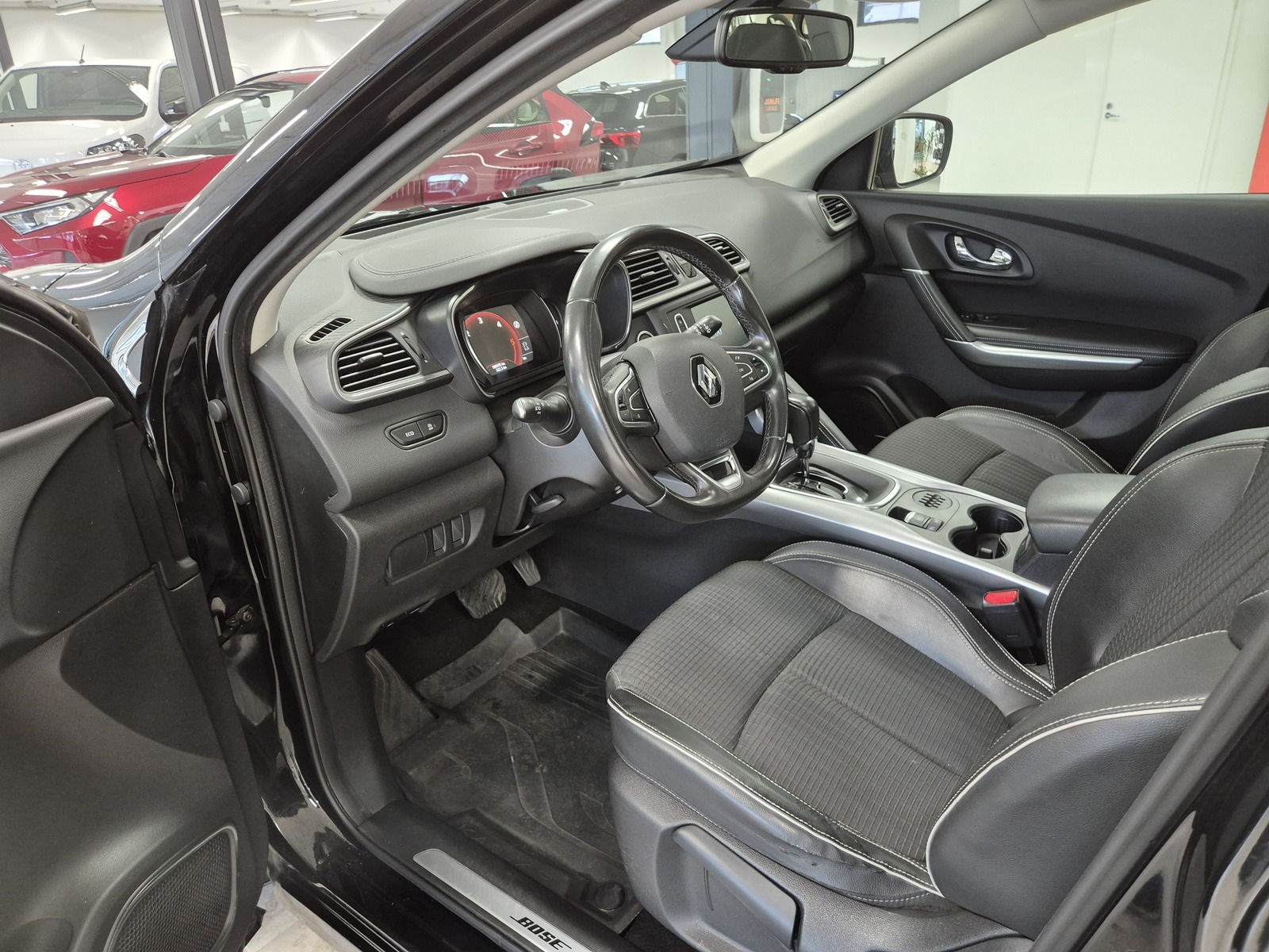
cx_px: 634
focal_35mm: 23
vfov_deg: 58.9
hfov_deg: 73.9
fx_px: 843
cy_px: 476
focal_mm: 5.4
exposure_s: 1/100
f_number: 1.8
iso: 500
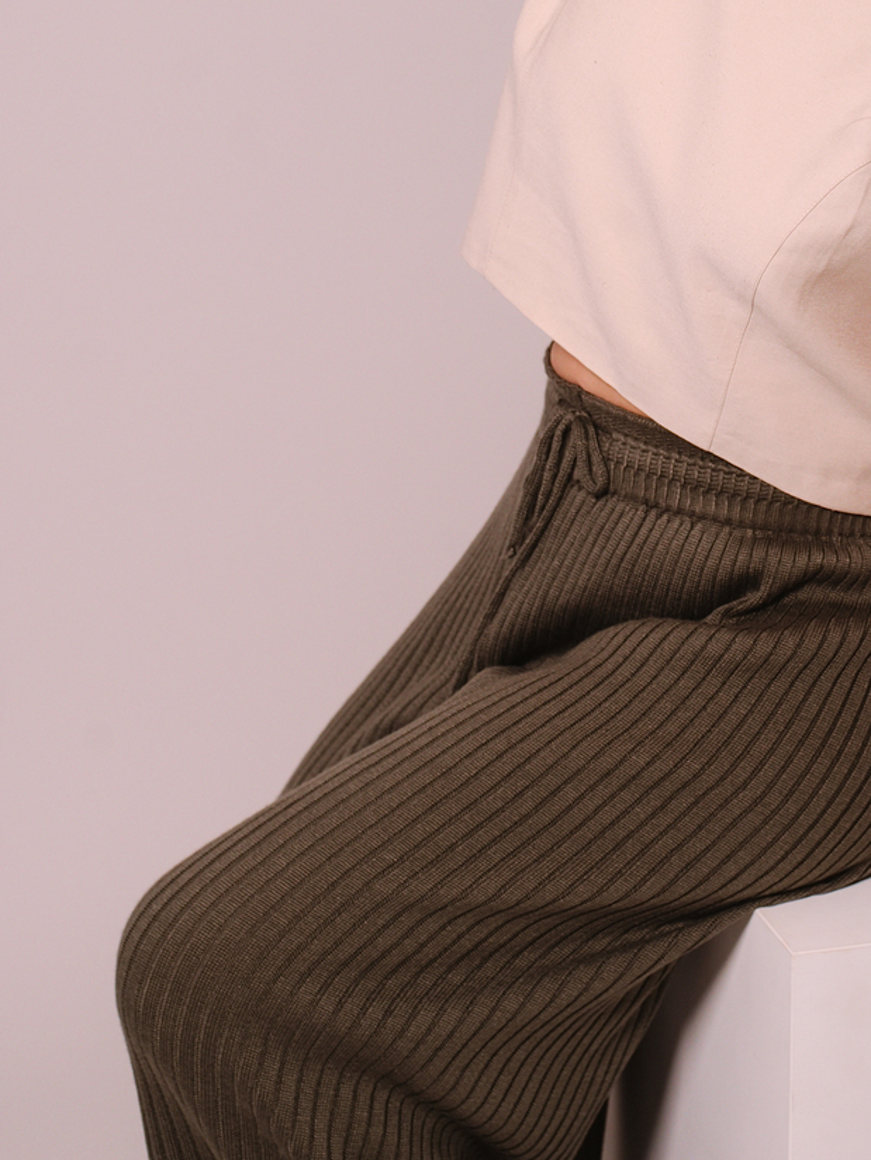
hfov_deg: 14.0
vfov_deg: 18.4
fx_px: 3522
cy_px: 89
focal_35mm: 105
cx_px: 801
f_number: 5.6
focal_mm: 50
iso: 100
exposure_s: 1/200
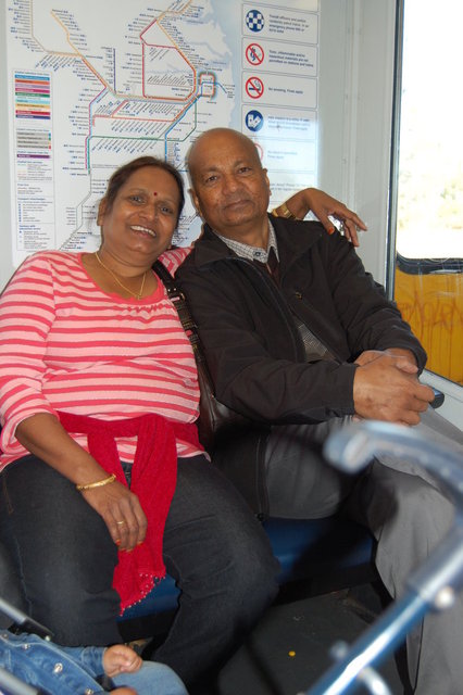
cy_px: 348
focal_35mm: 45
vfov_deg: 43.6
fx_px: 869
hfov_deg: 29.8
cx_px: 232
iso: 400
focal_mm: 30
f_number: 4.2
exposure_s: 1/60
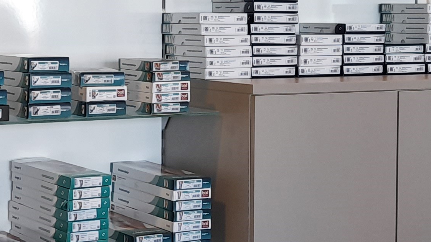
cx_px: 66
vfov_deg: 12.4
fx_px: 1109
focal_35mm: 97
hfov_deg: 21.6
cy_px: 57
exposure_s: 1/50
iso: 50
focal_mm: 4.6
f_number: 2
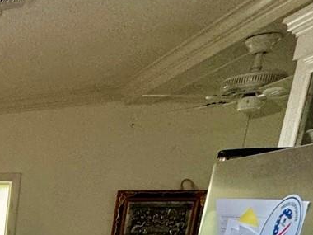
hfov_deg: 23.5
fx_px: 533
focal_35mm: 59
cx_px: -195
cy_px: 365
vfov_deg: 20.7
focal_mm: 2.22
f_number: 2.2
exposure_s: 1/60
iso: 200
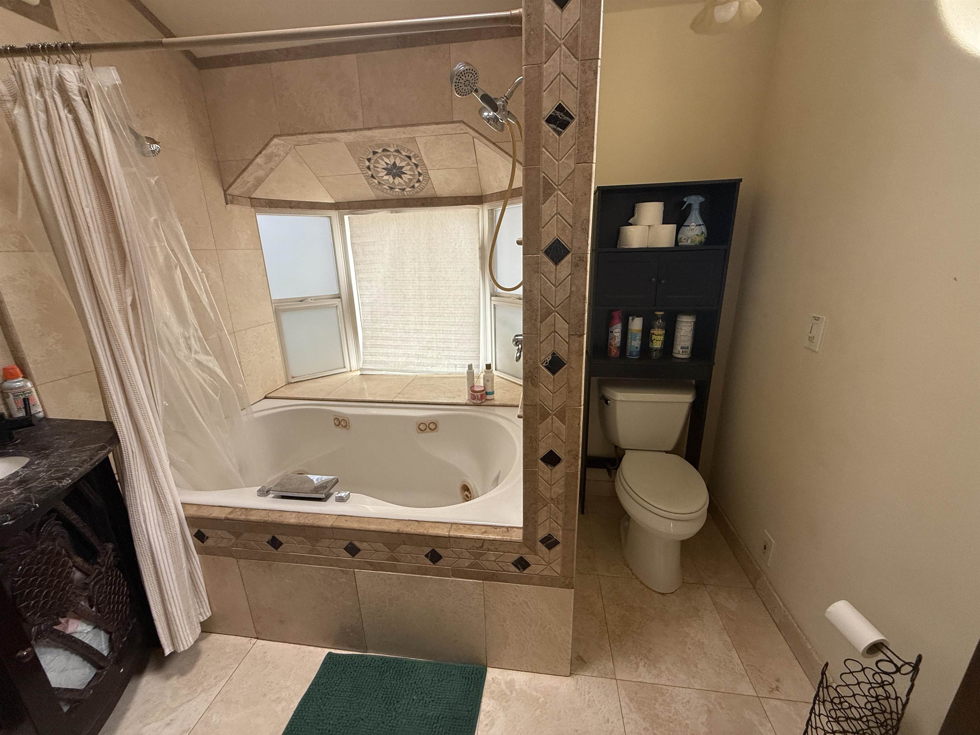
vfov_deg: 85.7
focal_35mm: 14
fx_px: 396
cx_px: 490
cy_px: 368
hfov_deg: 102.1
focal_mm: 2.22
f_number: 2.2
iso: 200
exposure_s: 1/99
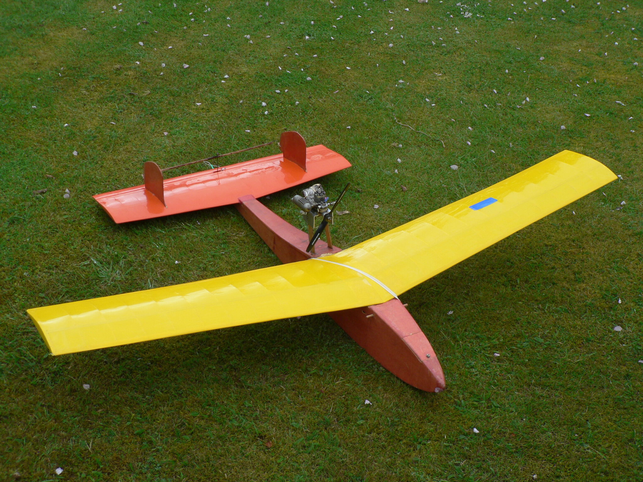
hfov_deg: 36.2
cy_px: 241
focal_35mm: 53
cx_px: 322
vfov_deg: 27.5
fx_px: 984
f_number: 2.8
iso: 80
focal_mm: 8.8
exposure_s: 1/125
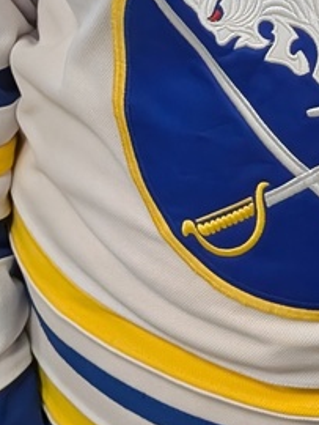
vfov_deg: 10.0
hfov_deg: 7.9
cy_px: -378
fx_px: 2282
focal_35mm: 186
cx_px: 390
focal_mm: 6.9
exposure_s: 1/60
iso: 148
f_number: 1.68
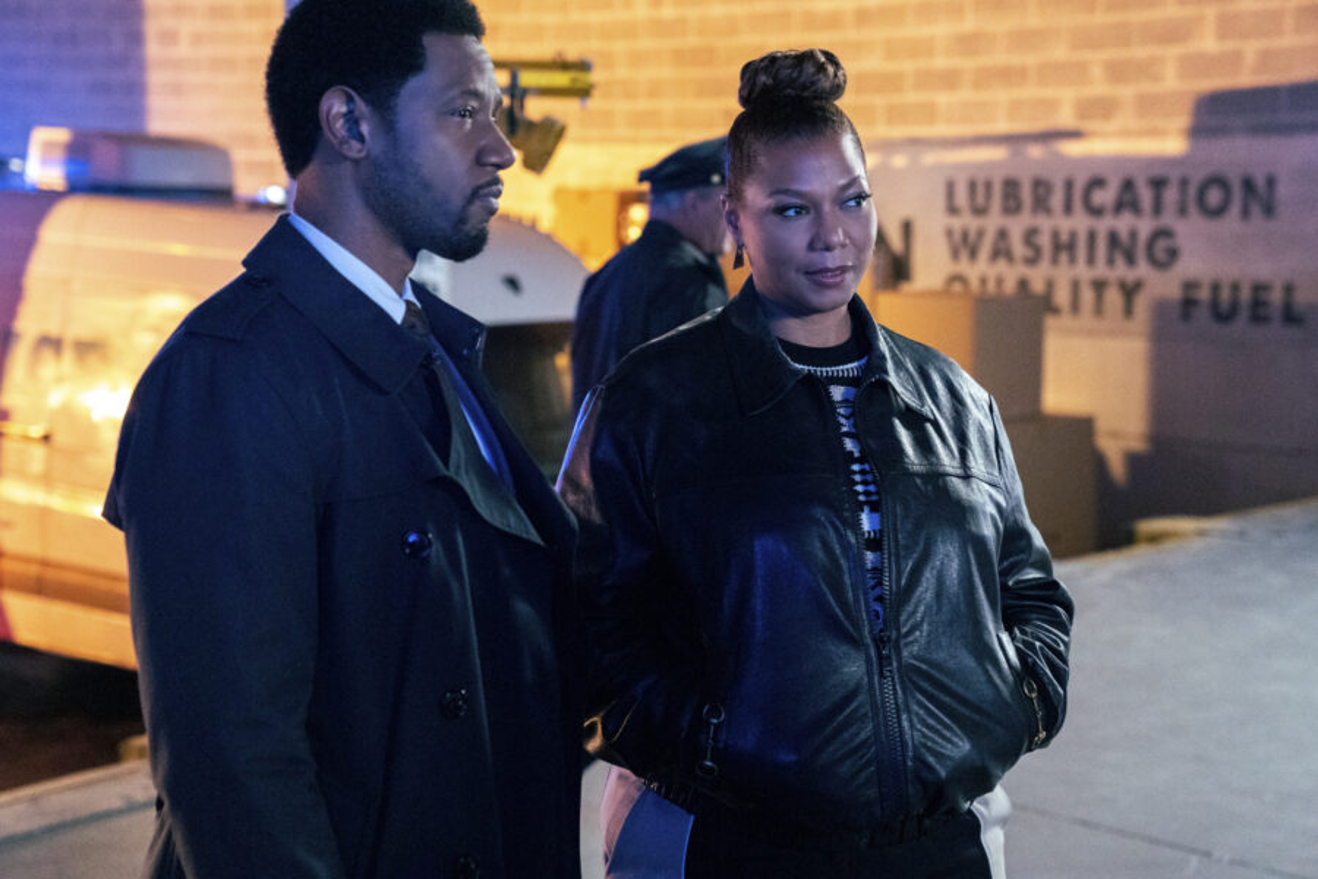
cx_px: 659
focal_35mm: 65
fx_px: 2380
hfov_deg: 31.0
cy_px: 440
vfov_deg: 20.9
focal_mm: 65
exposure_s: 1/250
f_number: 3.5
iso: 20000
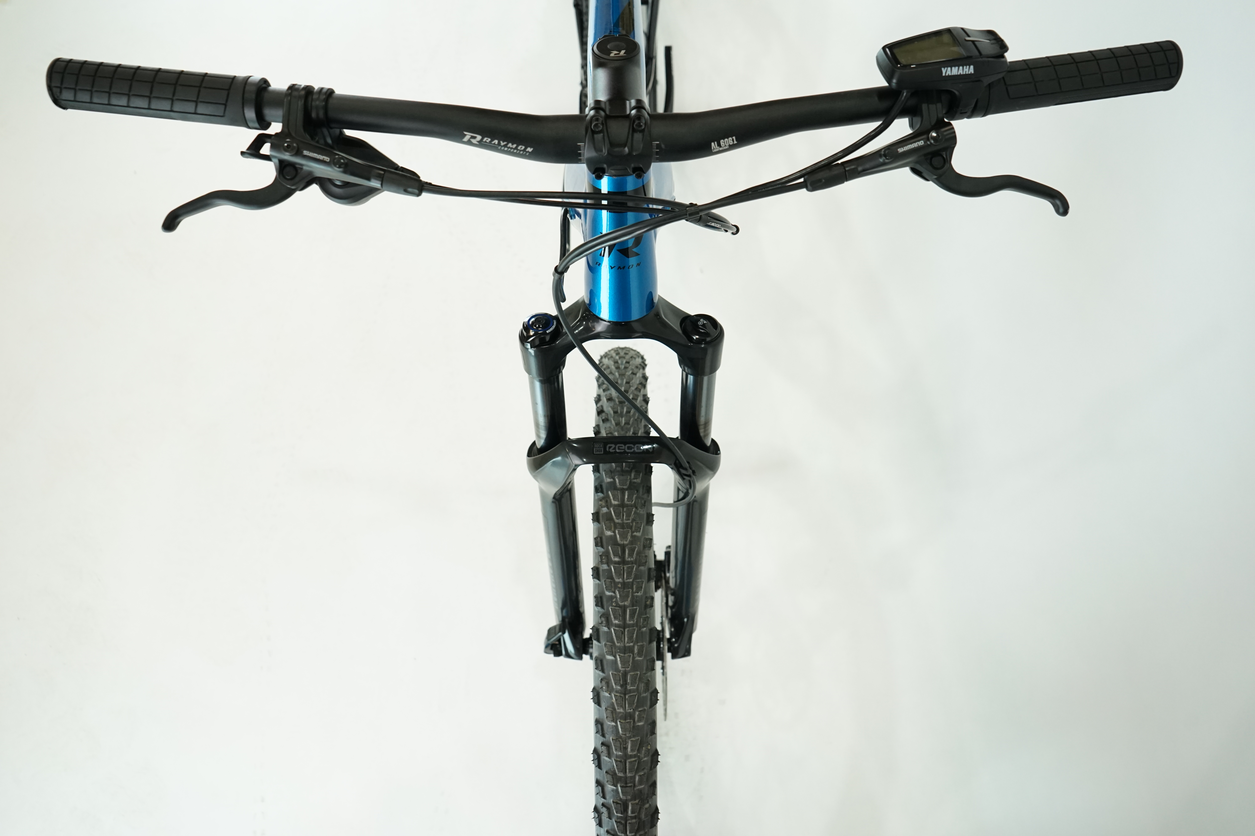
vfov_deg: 46.4
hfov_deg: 65.5
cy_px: 418
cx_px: 628
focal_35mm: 28
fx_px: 976
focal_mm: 28
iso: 1600
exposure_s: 1/200
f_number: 5.6
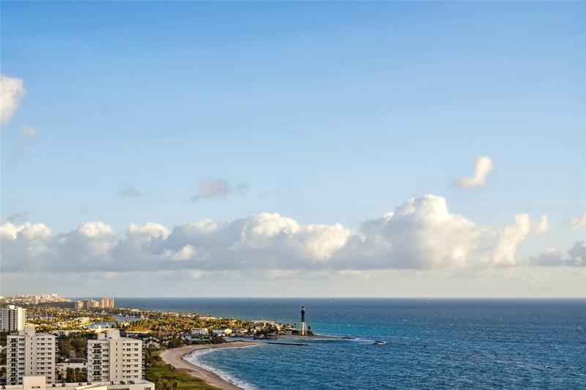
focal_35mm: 52
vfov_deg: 26.0
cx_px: 293
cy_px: 195
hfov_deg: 38.2
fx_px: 846
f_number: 8
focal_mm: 35
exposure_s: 1/250
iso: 100
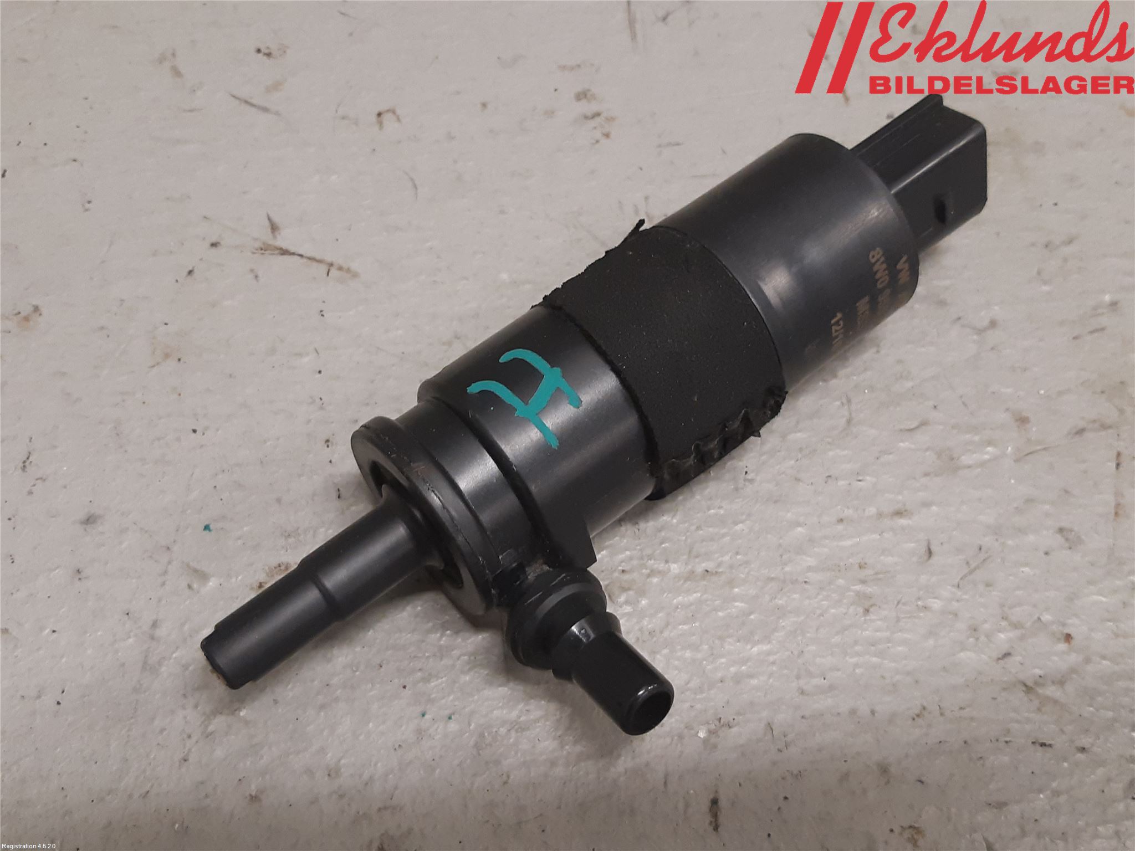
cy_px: 426
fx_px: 852
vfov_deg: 53.1
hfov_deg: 67.3
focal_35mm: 26
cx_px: 568
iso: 160
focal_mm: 3.93
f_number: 1.7
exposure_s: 1/50
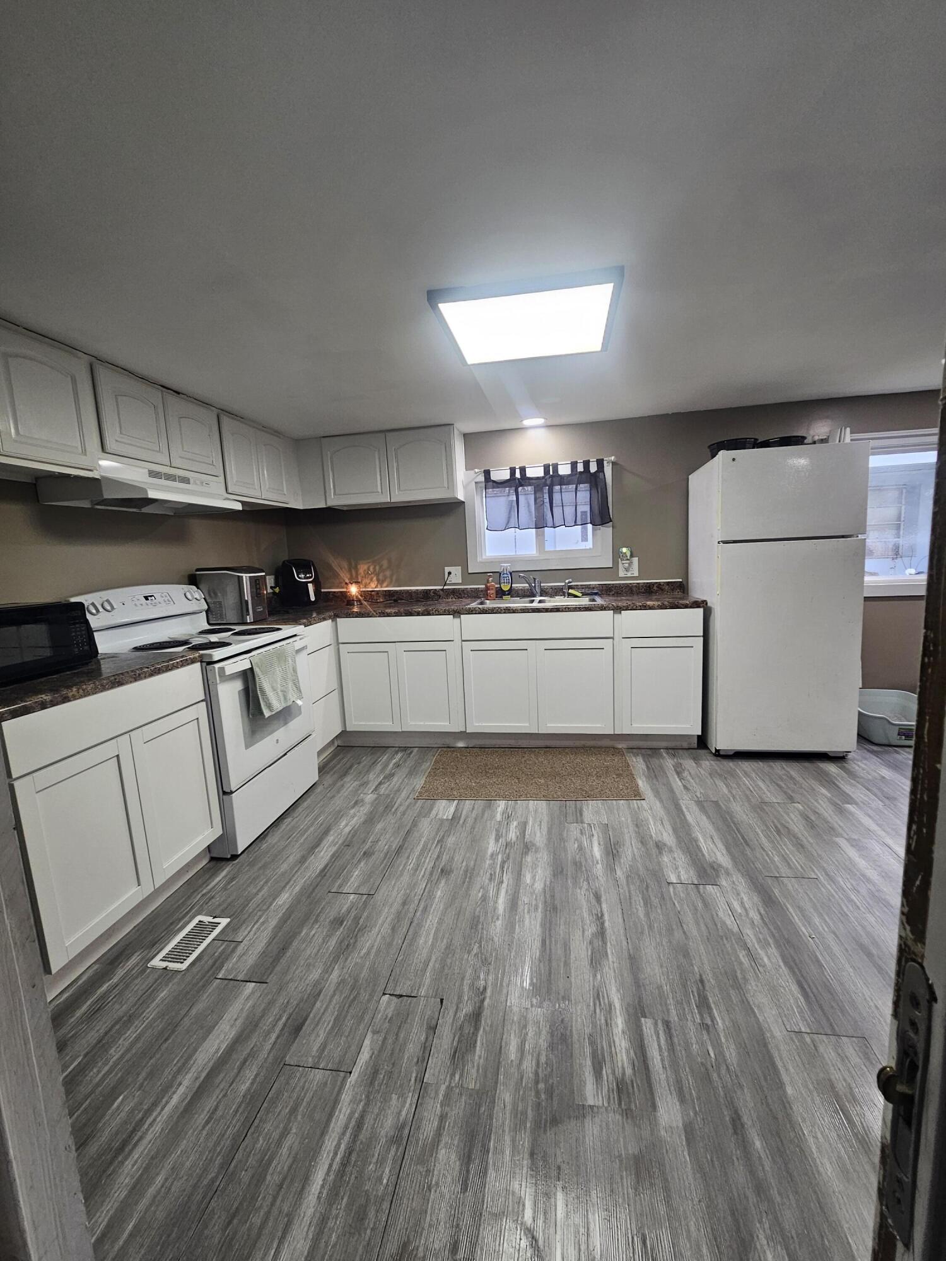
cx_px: 473
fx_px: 474
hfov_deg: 89.9
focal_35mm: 13
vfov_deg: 106.2
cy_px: 630
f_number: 2.2
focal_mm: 2.2
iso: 125
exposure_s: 1/60
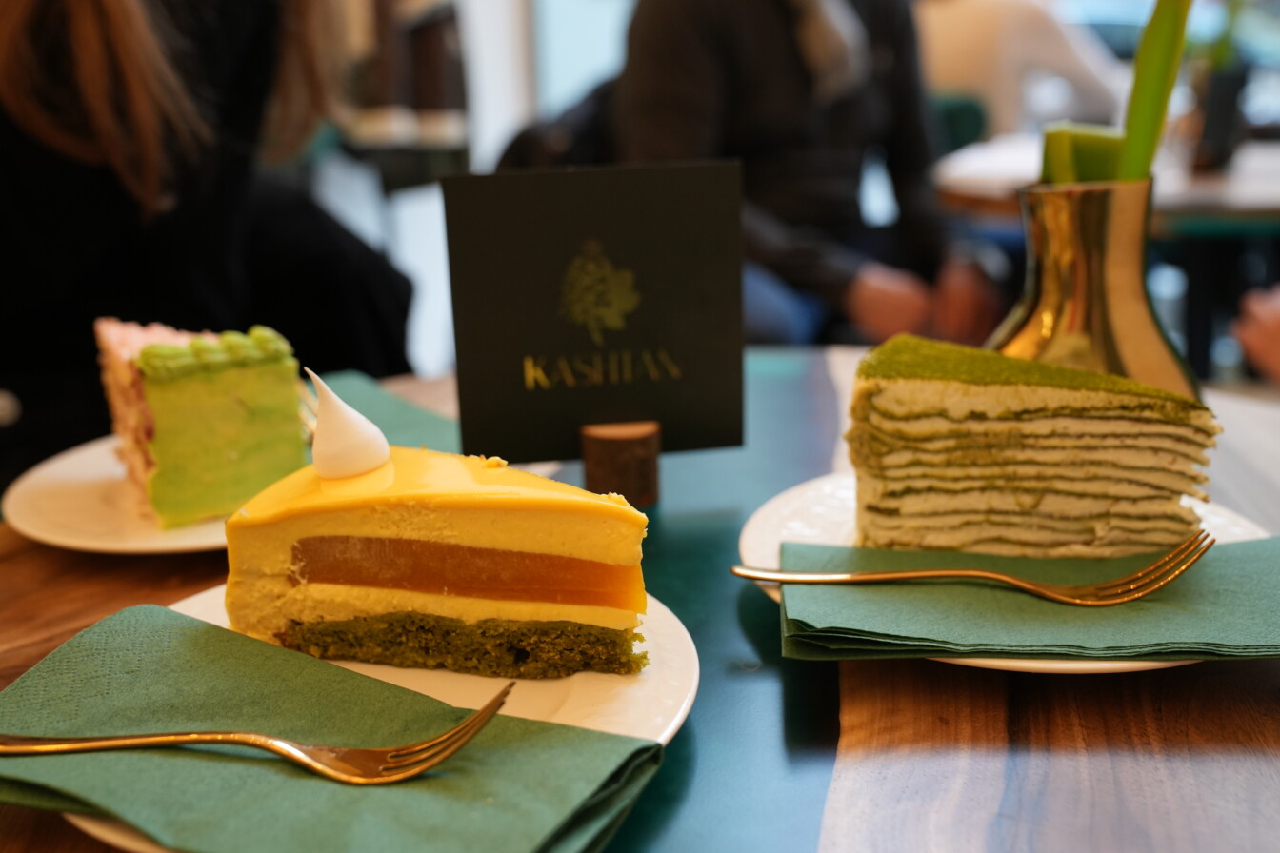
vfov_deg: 35.9
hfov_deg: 51.9
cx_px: 640
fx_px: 1315
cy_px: 426
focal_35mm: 37
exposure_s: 1/125
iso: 1250
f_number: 4.5
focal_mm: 37
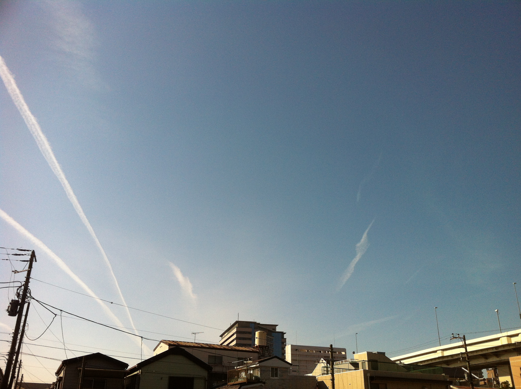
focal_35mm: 35
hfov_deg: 52.7
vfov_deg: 40.6
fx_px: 526
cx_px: 260
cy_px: 194
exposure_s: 1/2155
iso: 80
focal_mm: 3.85
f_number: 2.8
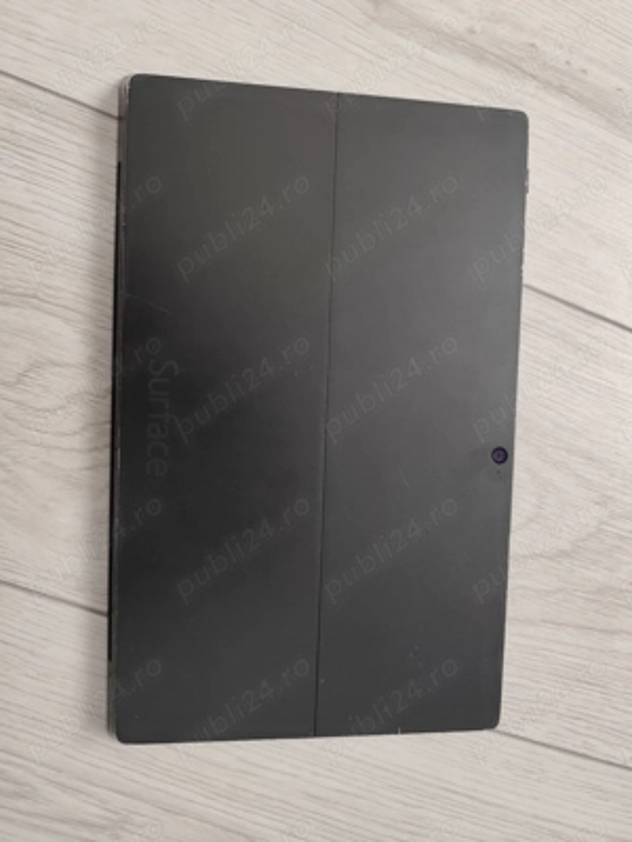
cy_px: 421
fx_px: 560
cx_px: 316
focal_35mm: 23
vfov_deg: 73.9
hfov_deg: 58.9
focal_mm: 6.19
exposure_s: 1/37.2
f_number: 1.65
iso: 500
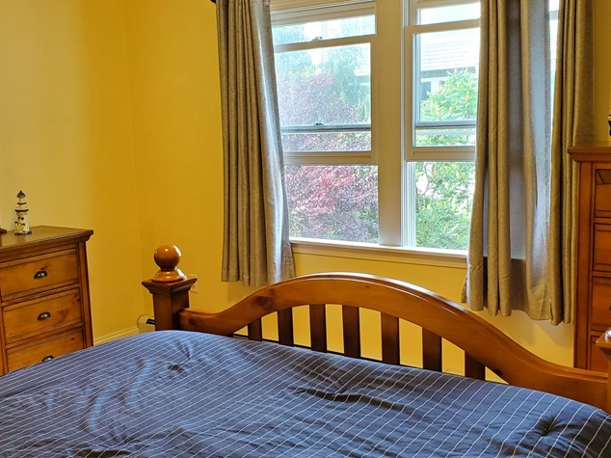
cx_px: 285
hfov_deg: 44.8
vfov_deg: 34.3
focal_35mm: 42
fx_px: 741
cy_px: 244
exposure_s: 1/40
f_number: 2.4
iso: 200
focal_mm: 4.3
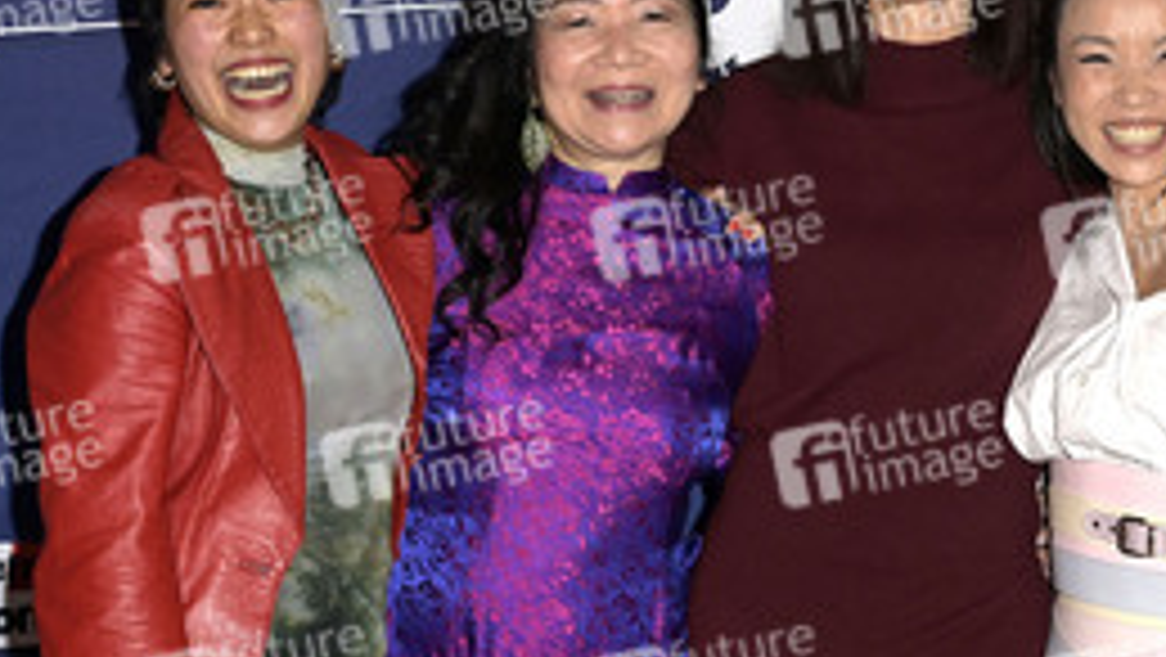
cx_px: 768
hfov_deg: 18.9
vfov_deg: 10.7
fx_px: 3495
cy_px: 342
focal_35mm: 113
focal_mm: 62
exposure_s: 1/250
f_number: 5.6
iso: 640
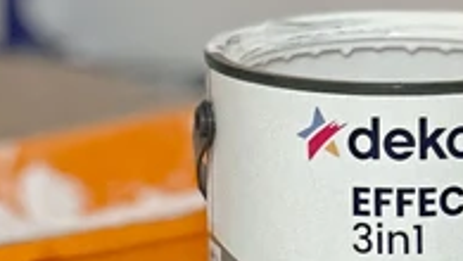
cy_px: -373
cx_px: 349
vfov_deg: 3.7
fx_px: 3980
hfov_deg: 6.7
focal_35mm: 324
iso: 250
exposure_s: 1/100
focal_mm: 9
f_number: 2.8
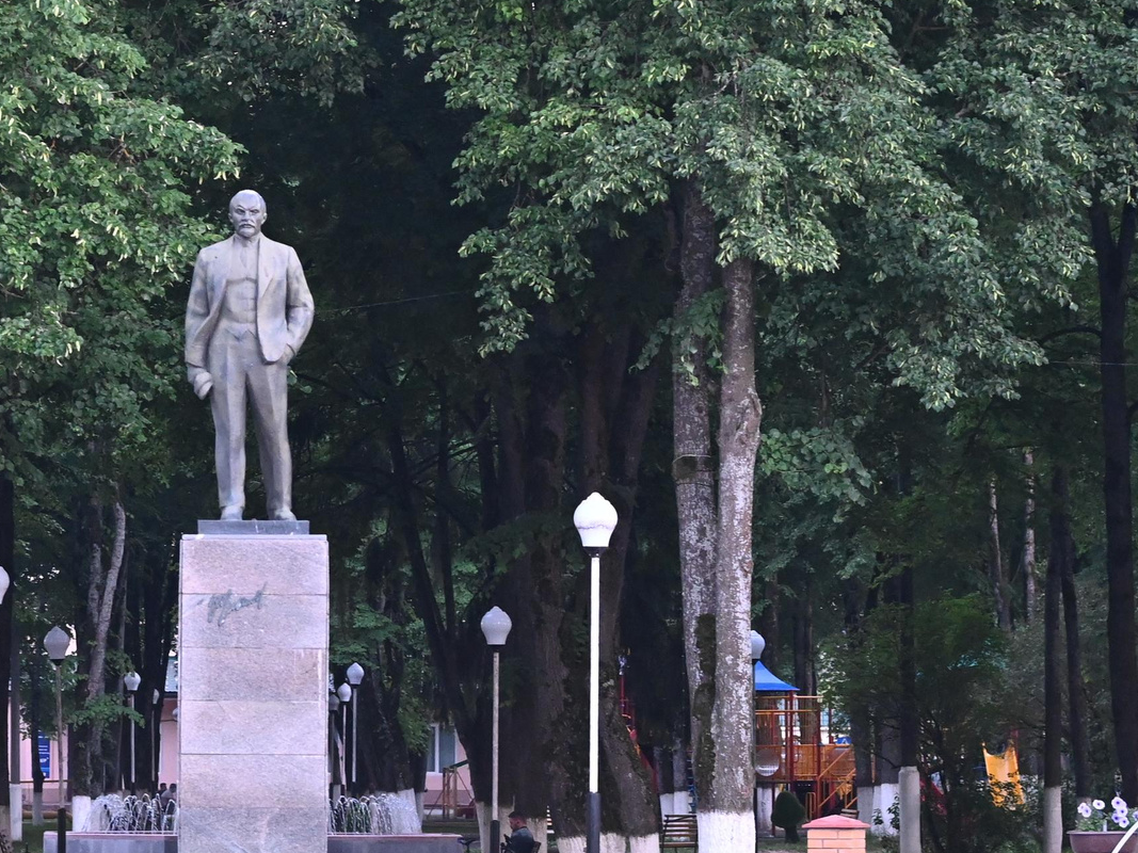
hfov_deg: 11.4
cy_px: 509
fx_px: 5687
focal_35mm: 173
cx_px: 318
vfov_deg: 8.6
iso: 2000
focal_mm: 50
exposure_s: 1/125
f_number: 2.8
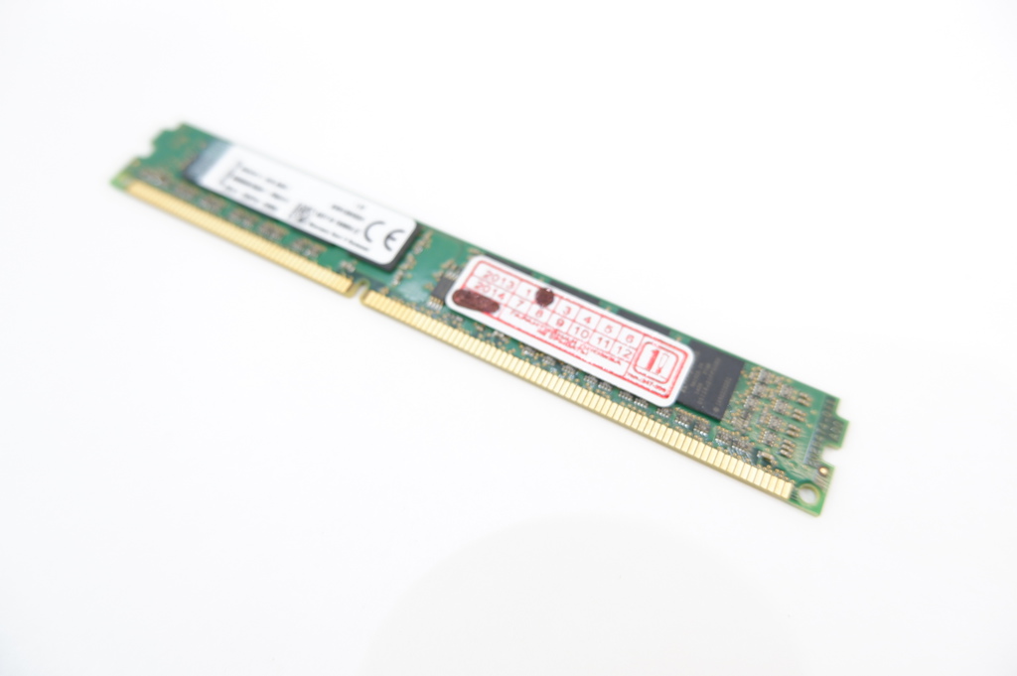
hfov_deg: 76.1
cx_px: 508
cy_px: 338
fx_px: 649
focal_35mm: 23
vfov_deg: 55.0
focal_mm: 15
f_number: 3.5
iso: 200
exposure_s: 1/56
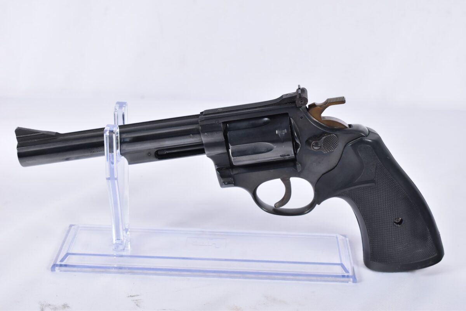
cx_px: 233
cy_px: 156
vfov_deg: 22.6
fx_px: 777
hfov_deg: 33.4
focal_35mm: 60
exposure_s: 1/100
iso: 640
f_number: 5
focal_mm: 40
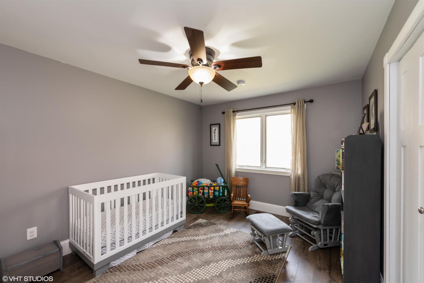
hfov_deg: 100.4
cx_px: 212
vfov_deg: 77.3
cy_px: 142
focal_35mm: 15
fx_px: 177
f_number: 11
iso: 200
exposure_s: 1/2.5
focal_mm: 15
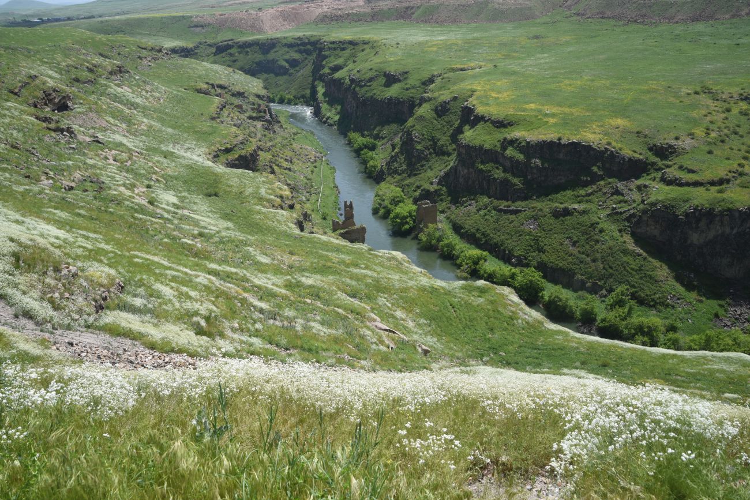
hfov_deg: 39.6
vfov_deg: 27.0
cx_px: 375
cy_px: 250
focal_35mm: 50
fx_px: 1042
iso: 125
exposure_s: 1/125
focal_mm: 50
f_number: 11
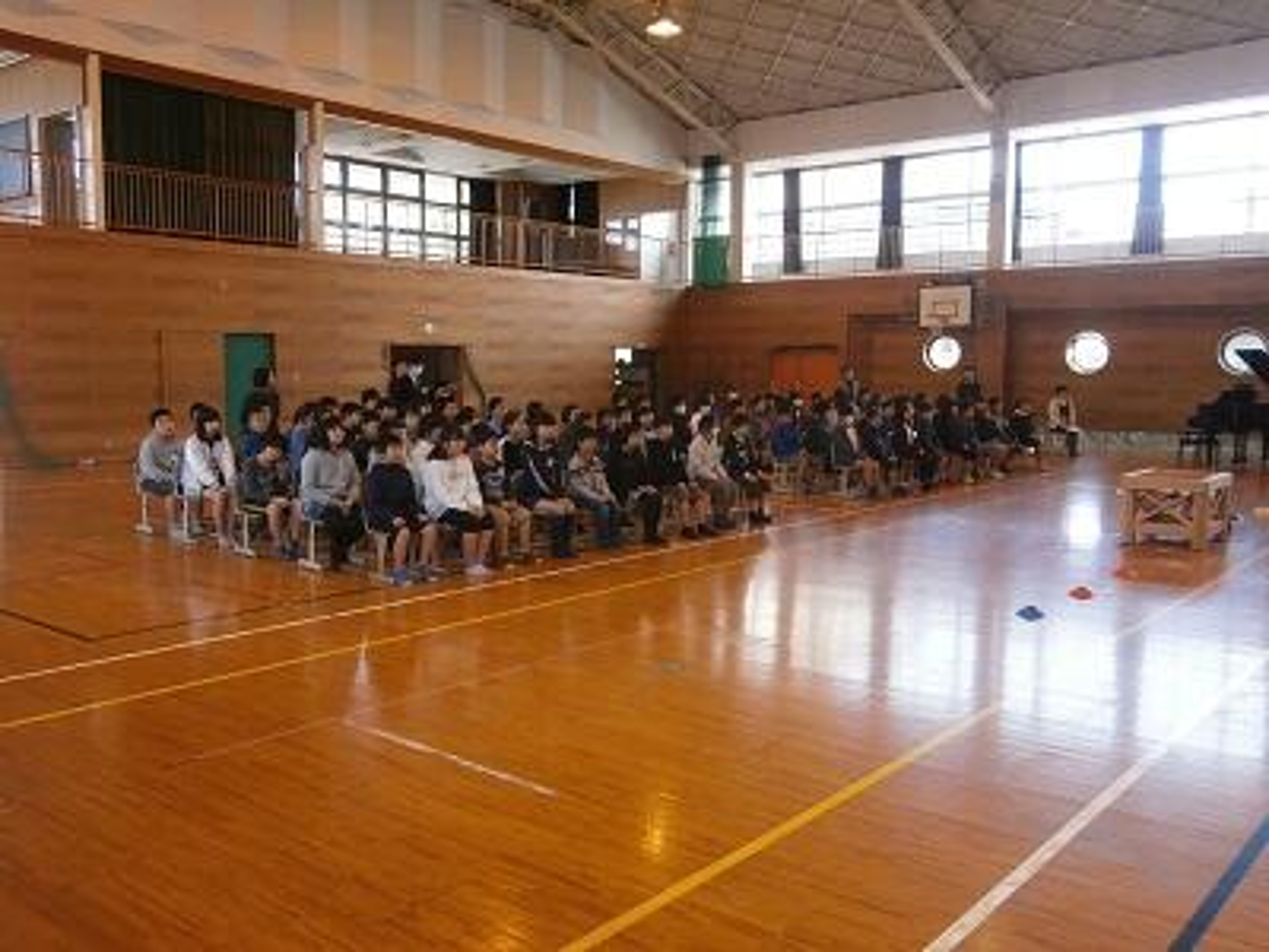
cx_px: 634
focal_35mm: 31
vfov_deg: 45.4
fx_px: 1136
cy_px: 476
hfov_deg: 58.4
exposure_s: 1/40
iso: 80
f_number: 2.9
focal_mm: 5.5
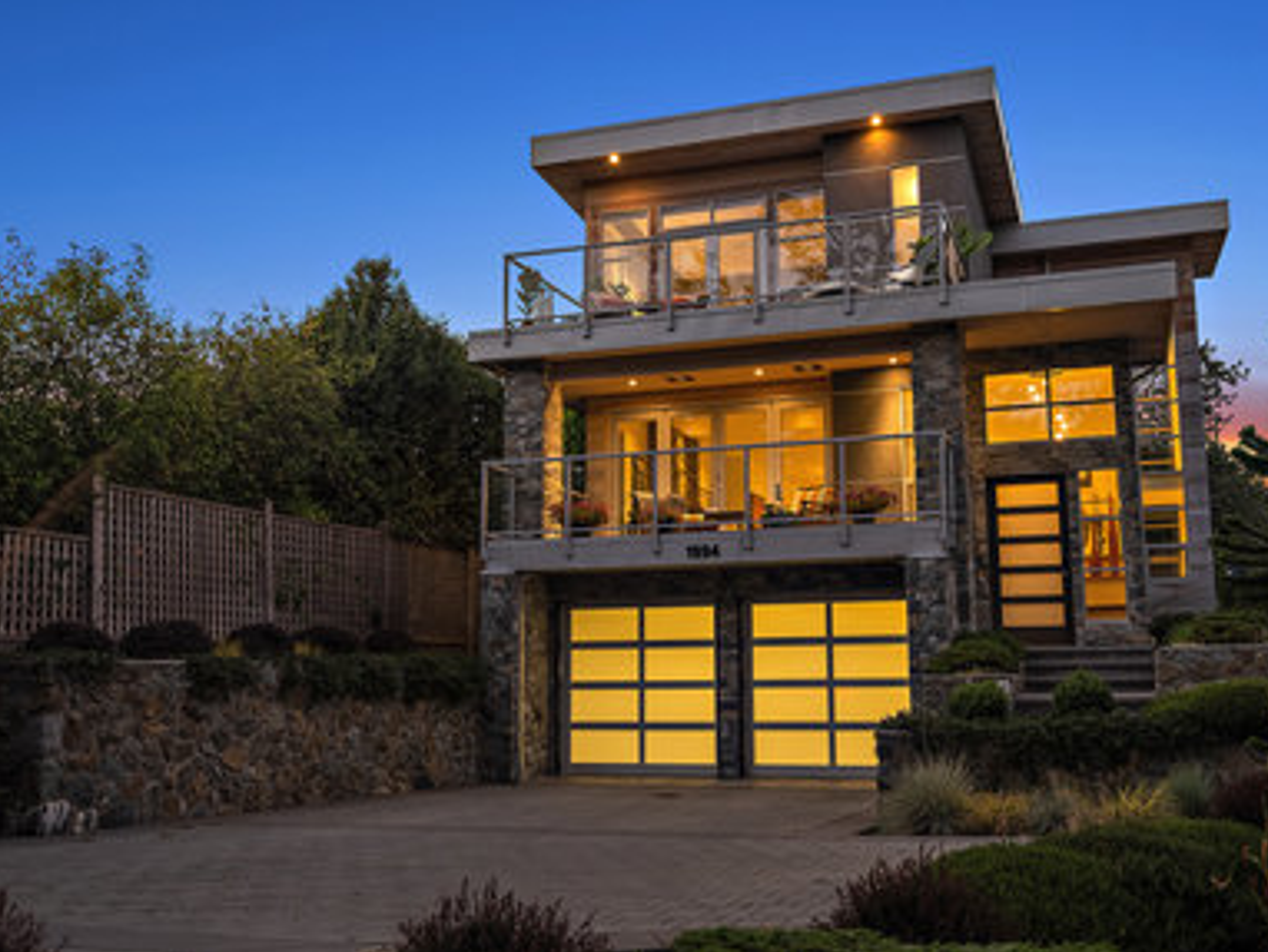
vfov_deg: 40.7
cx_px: 705
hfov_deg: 52.5
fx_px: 1283
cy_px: 474
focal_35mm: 35
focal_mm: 32
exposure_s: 1/3
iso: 320
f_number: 7.1
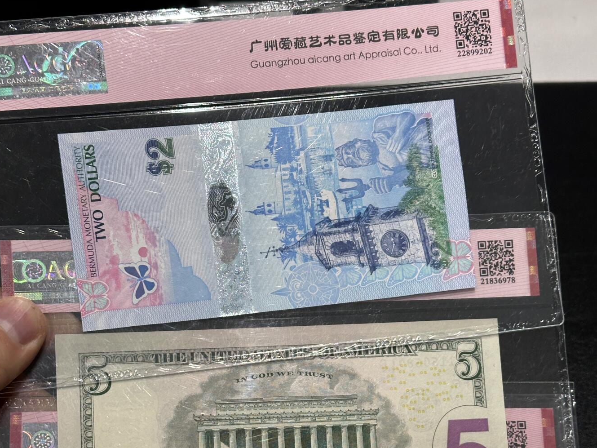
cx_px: 297
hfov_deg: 29.8
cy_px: 395
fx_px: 1121
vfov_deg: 22.1
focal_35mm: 65
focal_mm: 6.86
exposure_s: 1/50
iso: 80
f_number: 1.78
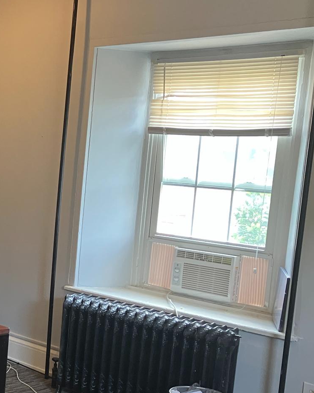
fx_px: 697
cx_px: -97
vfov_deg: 31.4
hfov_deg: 22.6
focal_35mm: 60
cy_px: 233
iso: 160
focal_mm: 3.99
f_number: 1.8
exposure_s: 1/60
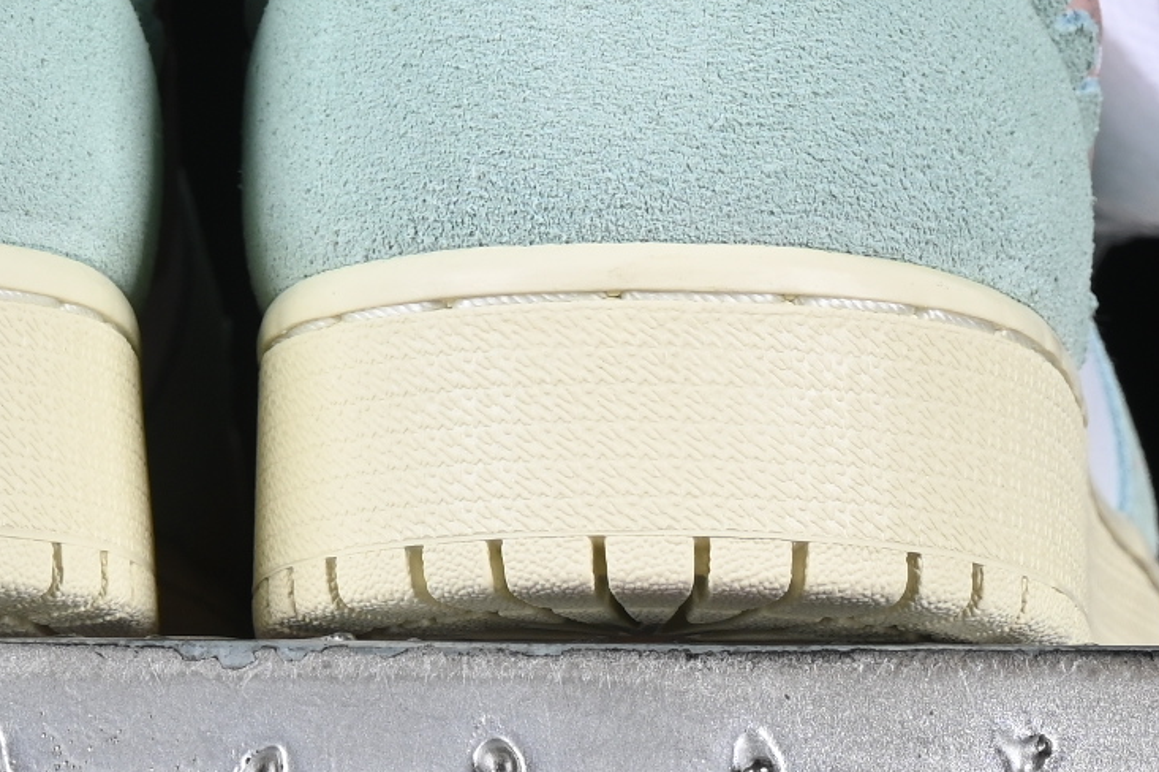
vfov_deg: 4.8
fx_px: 9171
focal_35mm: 285
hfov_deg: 7.2
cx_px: 319
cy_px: -239
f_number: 8
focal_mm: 50
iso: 160
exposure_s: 1/80
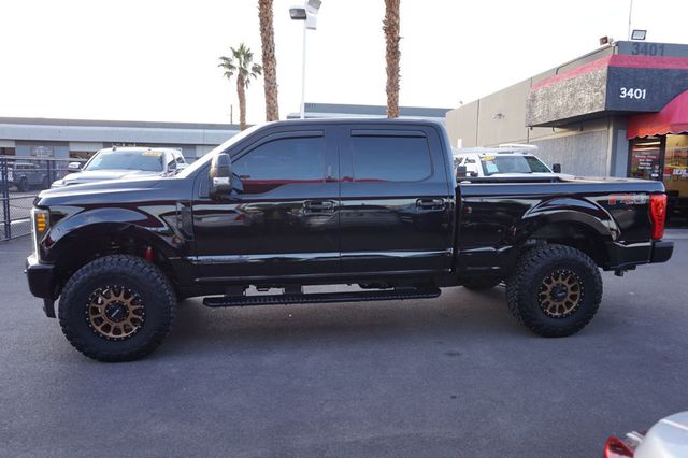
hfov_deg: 73.8
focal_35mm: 24
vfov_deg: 53.1
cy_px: 229
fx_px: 458
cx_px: 344
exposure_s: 1/60
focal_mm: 16
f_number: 4.5
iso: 100
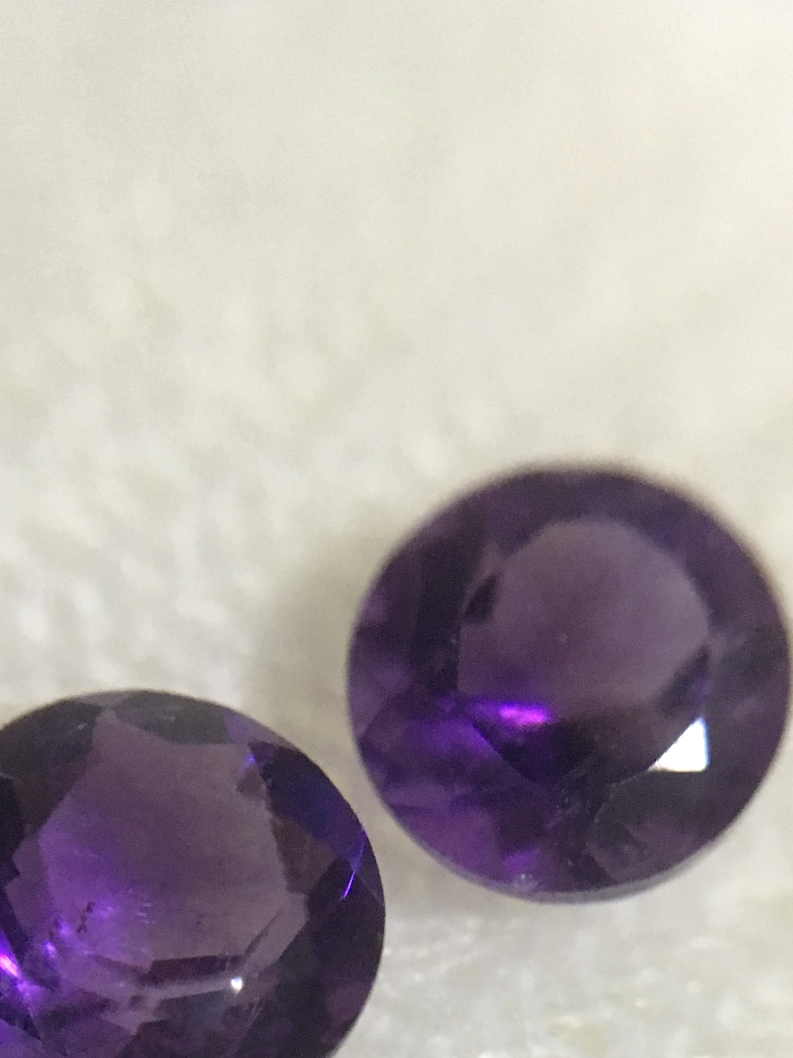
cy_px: 709
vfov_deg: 44.1
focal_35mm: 42
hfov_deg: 34.3
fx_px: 1283
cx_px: 364
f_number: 2.2
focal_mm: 4.15
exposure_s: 1/17
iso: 200
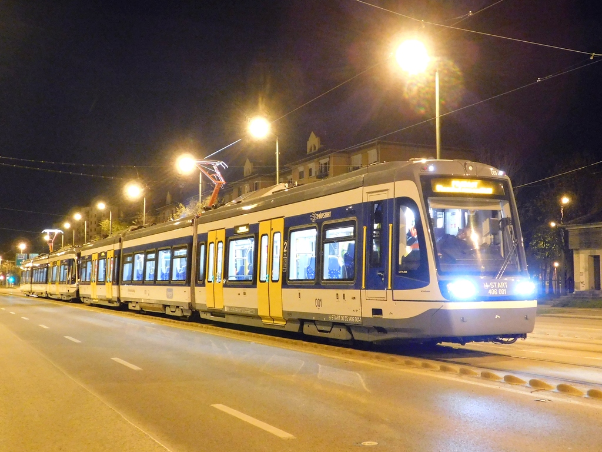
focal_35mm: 36
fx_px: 626
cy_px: 226
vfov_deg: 39.7
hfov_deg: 51.4
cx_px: 301
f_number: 3.5
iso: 800
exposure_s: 1/3
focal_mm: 6.3
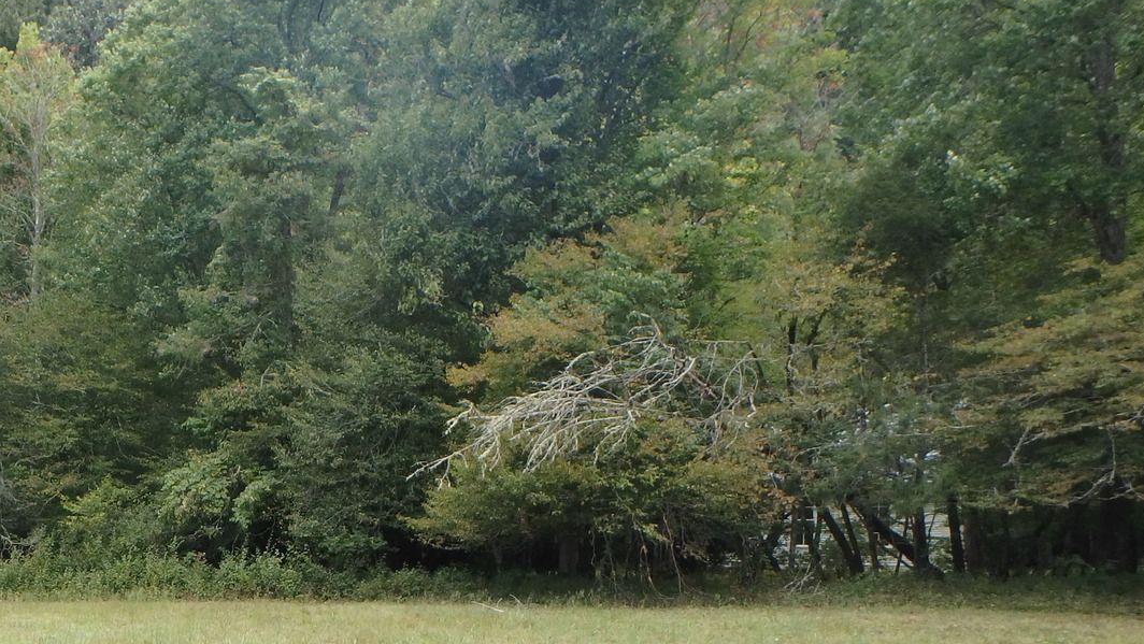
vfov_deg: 27.1
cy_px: 539
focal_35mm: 43
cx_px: 231
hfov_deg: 45.0
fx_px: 1305
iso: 125
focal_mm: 3.7
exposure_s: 1/200
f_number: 3.5
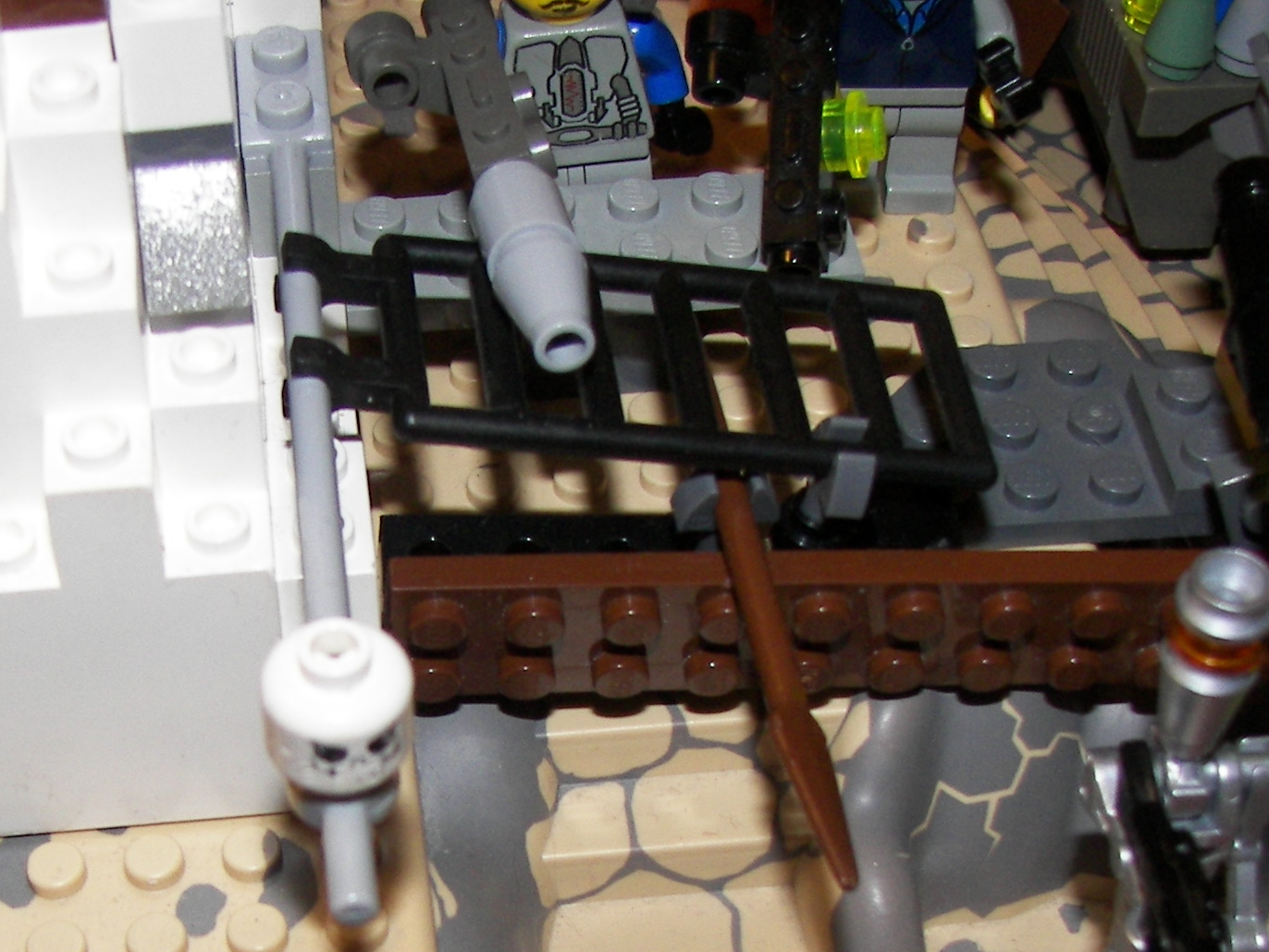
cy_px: 868
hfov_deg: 28.4
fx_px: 2493
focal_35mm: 68
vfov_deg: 21.1
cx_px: 462
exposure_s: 1/30
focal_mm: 6
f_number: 2.8
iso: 100
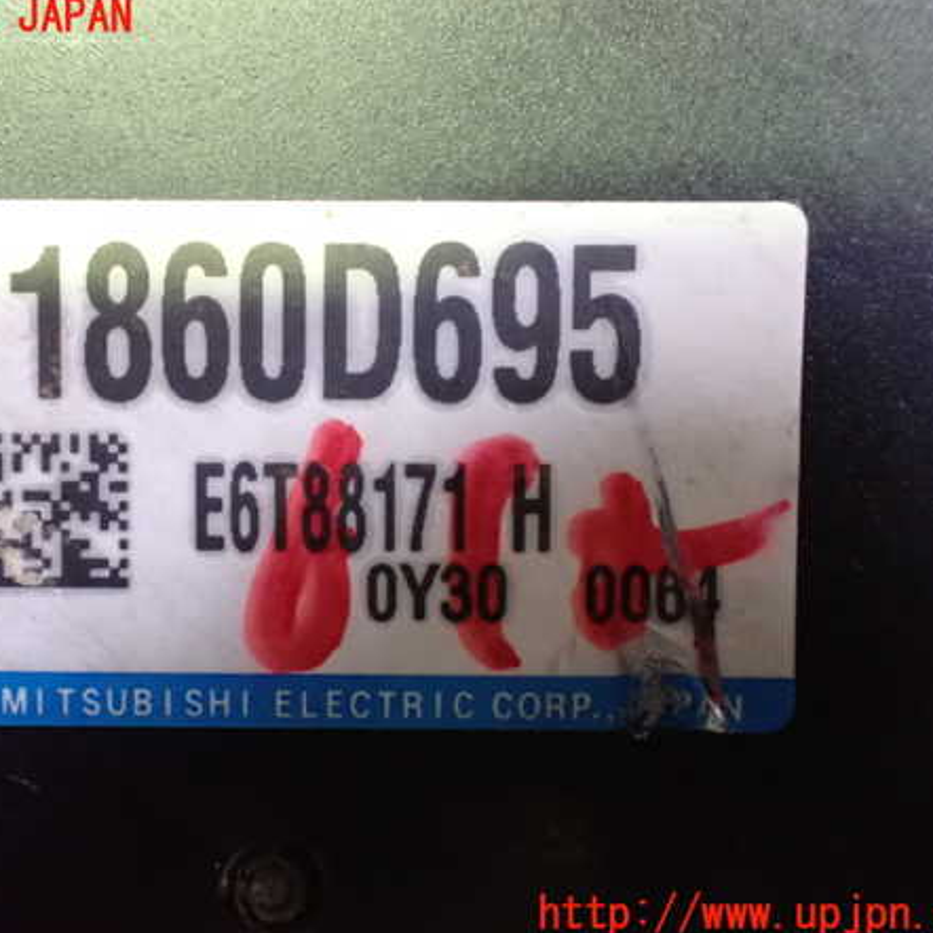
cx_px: 382
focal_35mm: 36
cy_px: 466
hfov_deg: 45.8
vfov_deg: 46.0
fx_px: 1098
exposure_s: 1/30
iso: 1600
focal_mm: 5.4
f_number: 2.3
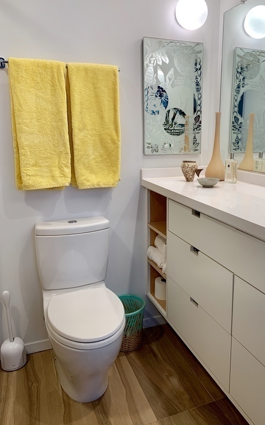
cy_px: 196
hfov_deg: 41.5
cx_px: 166
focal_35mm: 30
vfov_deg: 62.8
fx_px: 347
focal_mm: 4.25
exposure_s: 1/120
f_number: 1.8
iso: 64
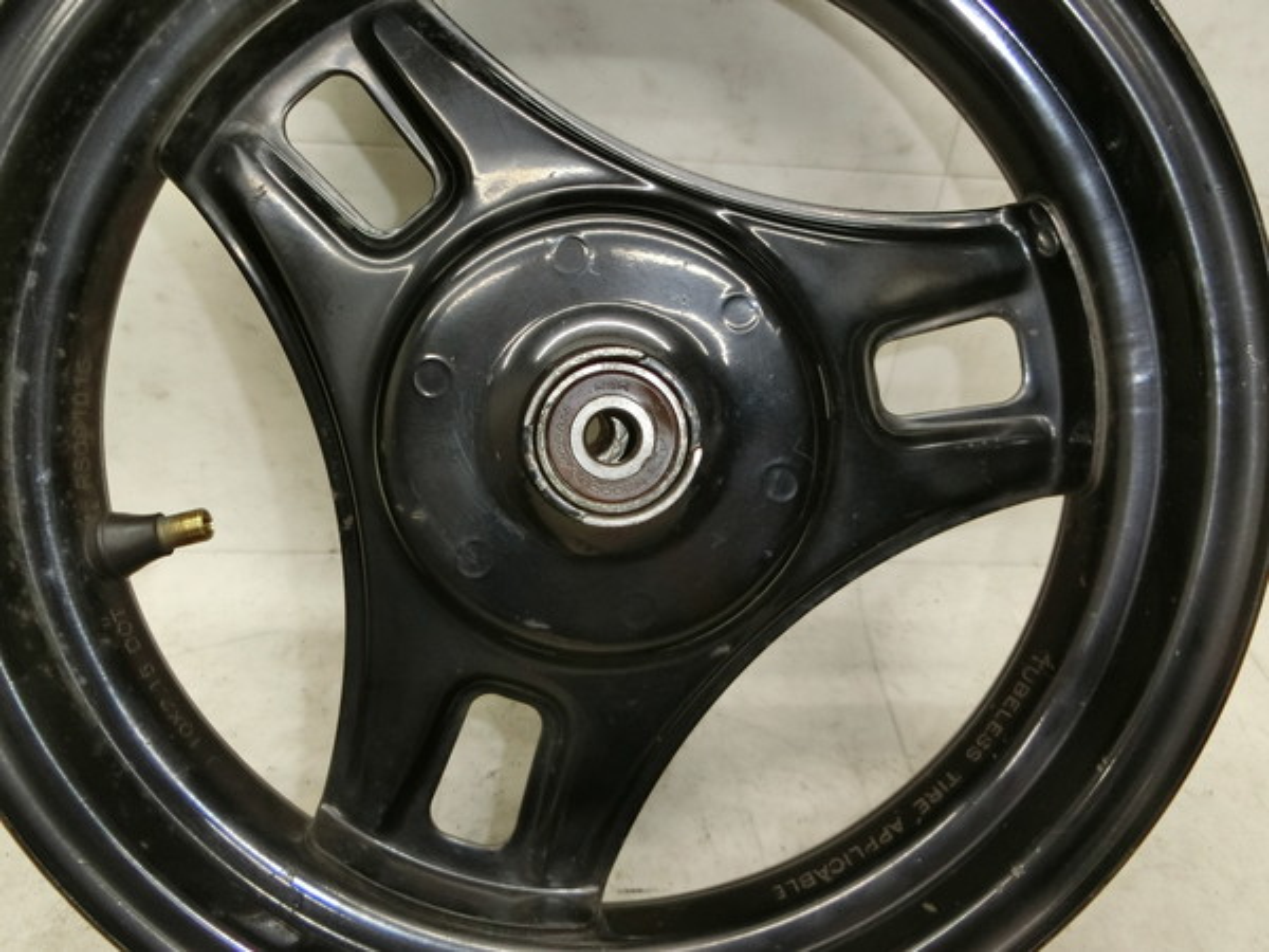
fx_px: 916
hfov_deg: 69.4
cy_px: 476
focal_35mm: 25
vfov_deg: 54.9
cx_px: 634
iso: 320
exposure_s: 1/60
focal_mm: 4.5
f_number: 3.5
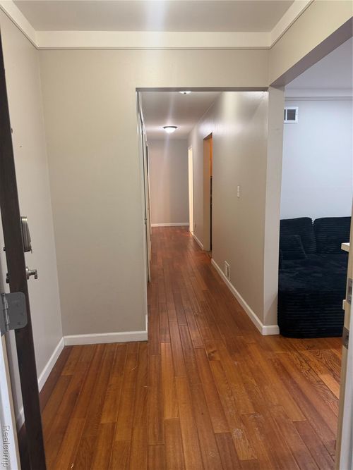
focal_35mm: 24
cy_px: 235
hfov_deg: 56.8
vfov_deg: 71.6
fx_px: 326
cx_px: 176
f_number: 1.78
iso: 200
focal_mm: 6.76
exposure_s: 1/60
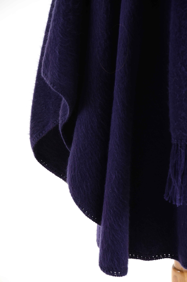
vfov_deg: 13.1
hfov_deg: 8.7
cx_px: 94
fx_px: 1233
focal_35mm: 158
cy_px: 141
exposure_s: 1/80
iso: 160
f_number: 7.1
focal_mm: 105
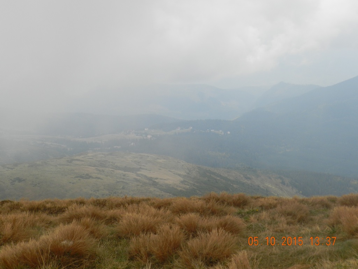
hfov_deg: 36.2
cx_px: 179
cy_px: 134
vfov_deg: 27.5
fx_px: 548
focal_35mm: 53
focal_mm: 9.4
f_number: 4.4
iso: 160
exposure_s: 1/500
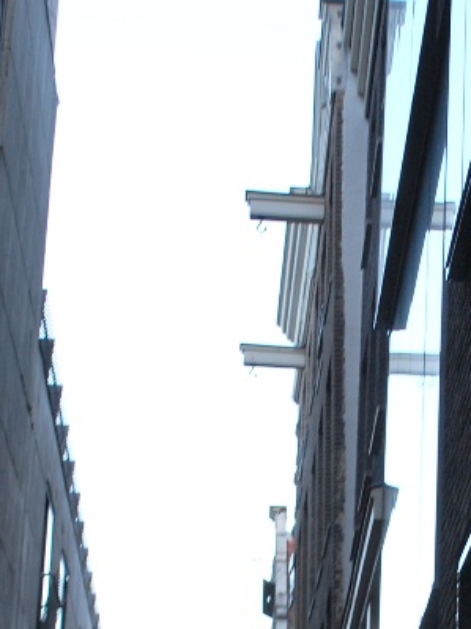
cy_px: 617
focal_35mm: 108
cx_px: 425
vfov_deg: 17.8
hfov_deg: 13.6
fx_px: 1960
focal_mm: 22
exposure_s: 1/80
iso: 200
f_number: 4.5
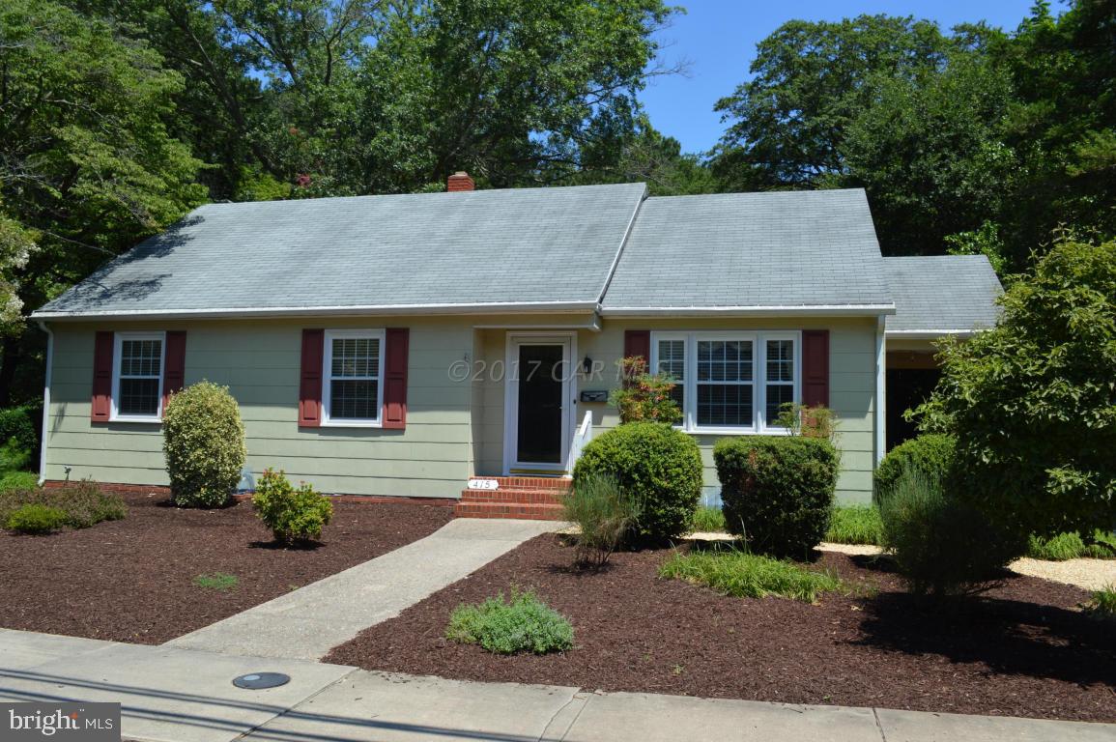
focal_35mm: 27
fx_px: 836
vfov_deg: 47.9
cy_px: 371
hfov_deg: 67.4
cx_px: 558
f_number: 8
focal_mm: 18
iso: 100
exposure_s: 1/250
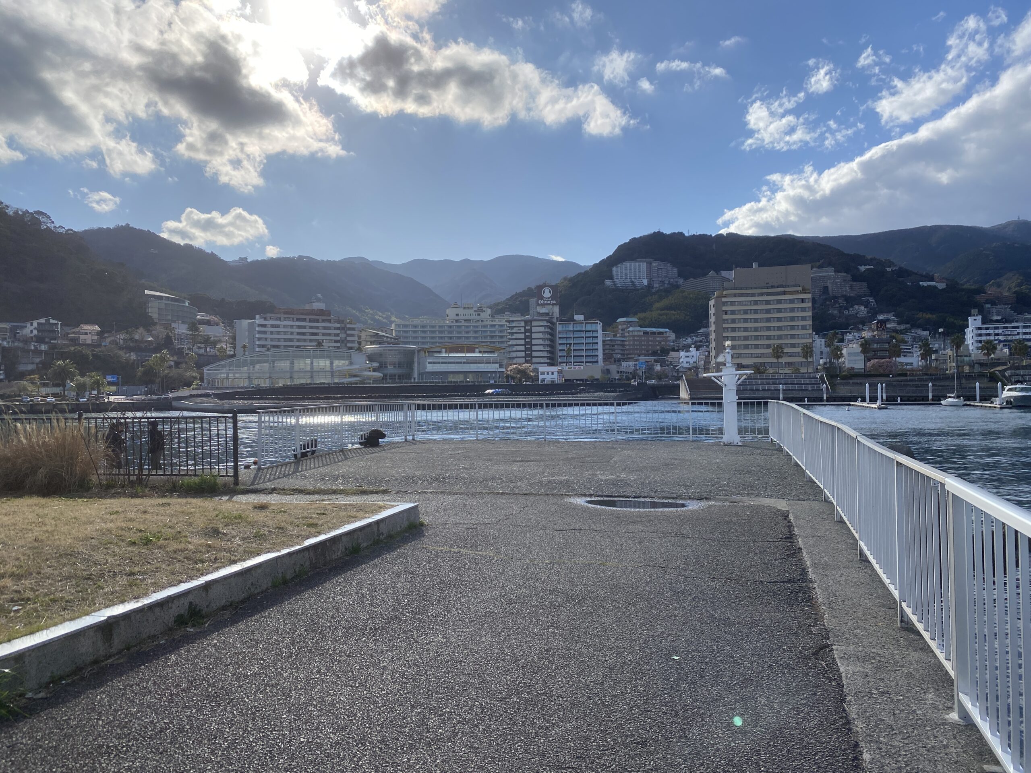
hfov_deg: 67.3
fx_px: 774
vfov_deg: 53.1
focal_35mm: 26
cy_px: 386
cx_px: 516
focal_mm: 4.25
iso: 32
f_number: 1.8
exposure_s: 1/5495
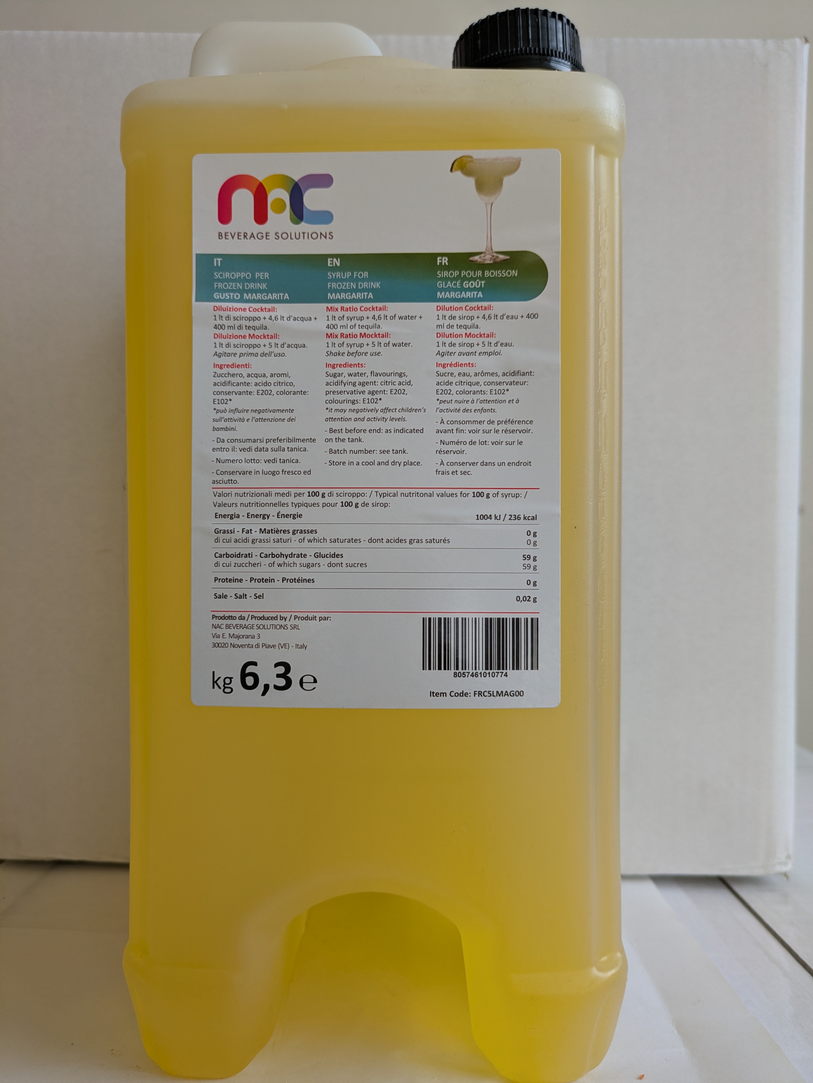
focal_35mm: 25
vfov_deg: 69.4
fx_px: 782
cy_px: 542
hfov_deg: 54.9
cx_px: 406
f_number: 1.89
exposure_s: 1/271
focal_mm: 5.43
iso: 41
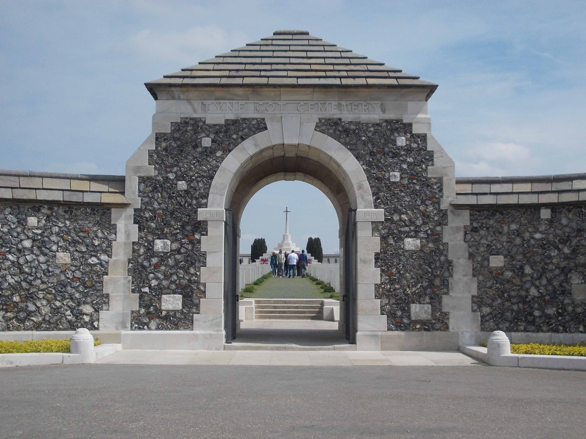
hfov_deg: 43.9
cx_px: 293
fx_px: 728
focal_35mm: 43
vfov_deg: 33.6
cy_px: 220
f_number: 6.5
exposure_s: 1/400
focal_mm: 6.1
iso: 80
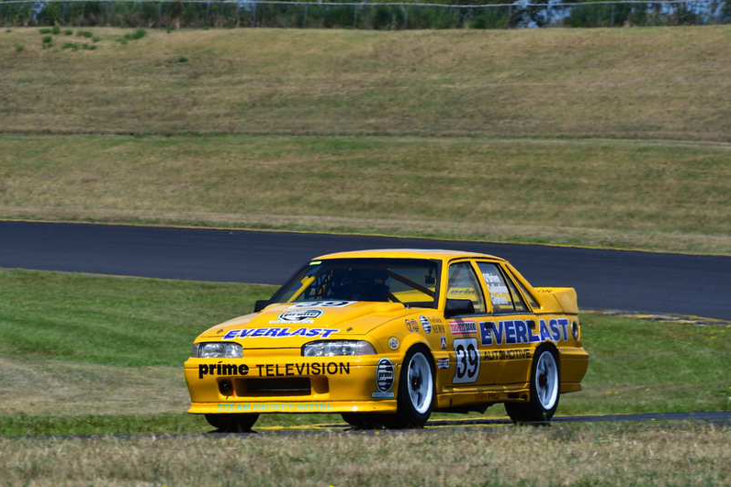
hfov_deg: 5.7
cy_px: 244
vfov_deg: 3.8
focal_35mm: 362
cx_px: 365
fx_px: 7351
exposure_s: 1/640
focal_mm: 240
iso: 250
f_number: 11
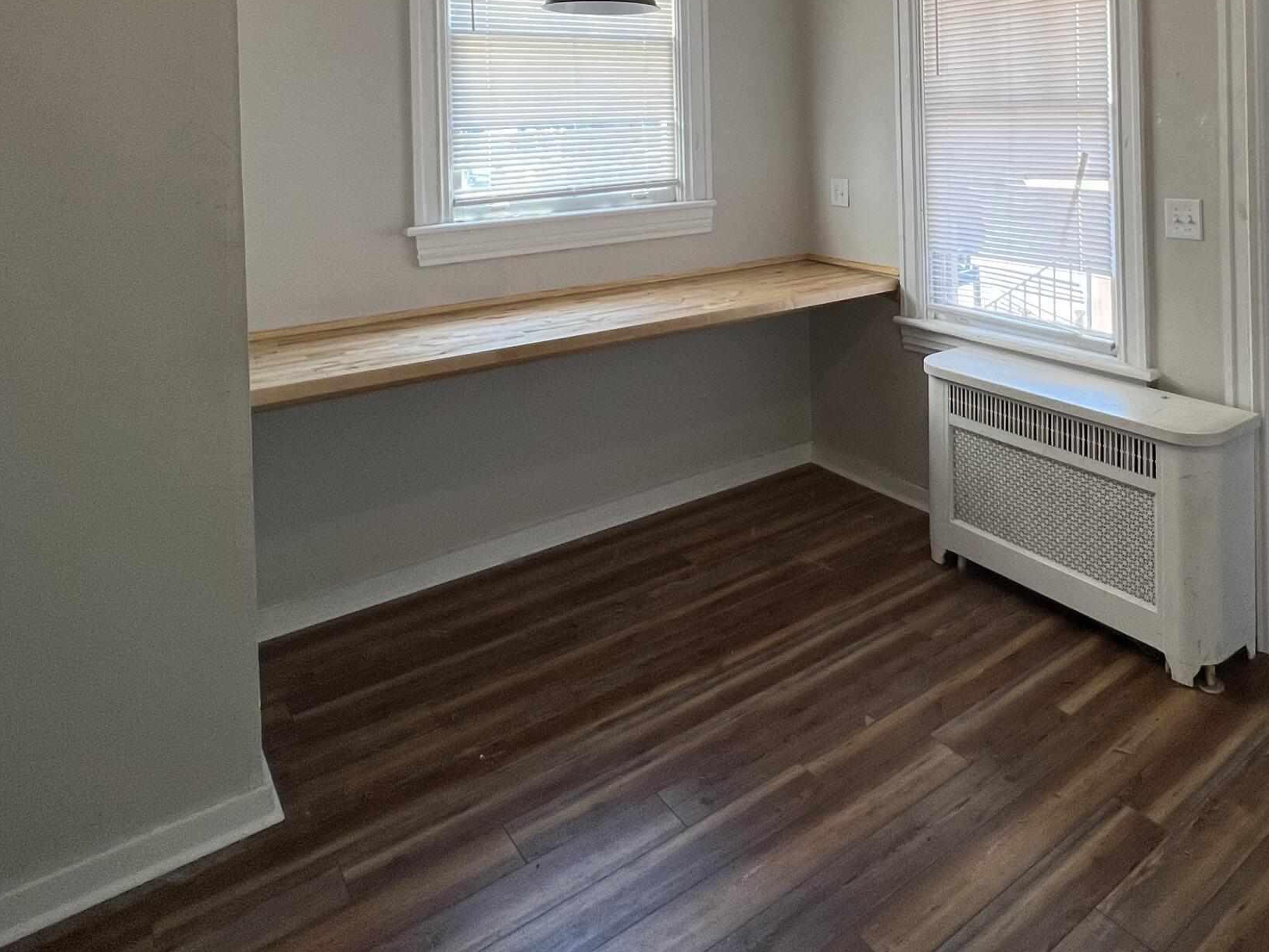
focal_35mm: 24
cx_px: 901
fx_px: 880
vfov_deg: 51.2
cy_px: 120
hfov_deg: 68.4
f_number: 1.8
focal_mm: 1.57
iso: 64
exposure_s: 1/99
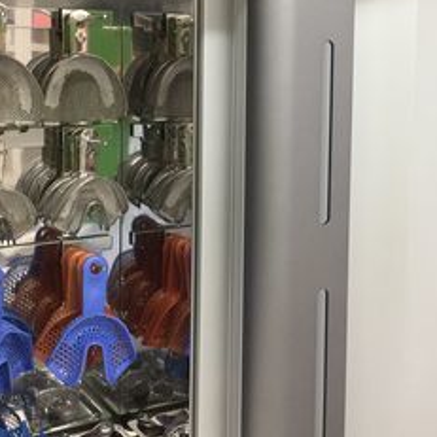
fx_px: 814
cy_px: 114
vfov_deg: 29.6
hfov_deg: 30.0
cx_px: 238
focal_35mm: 57
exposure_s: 1/30
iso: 100
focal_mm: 3.3
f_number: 2.4
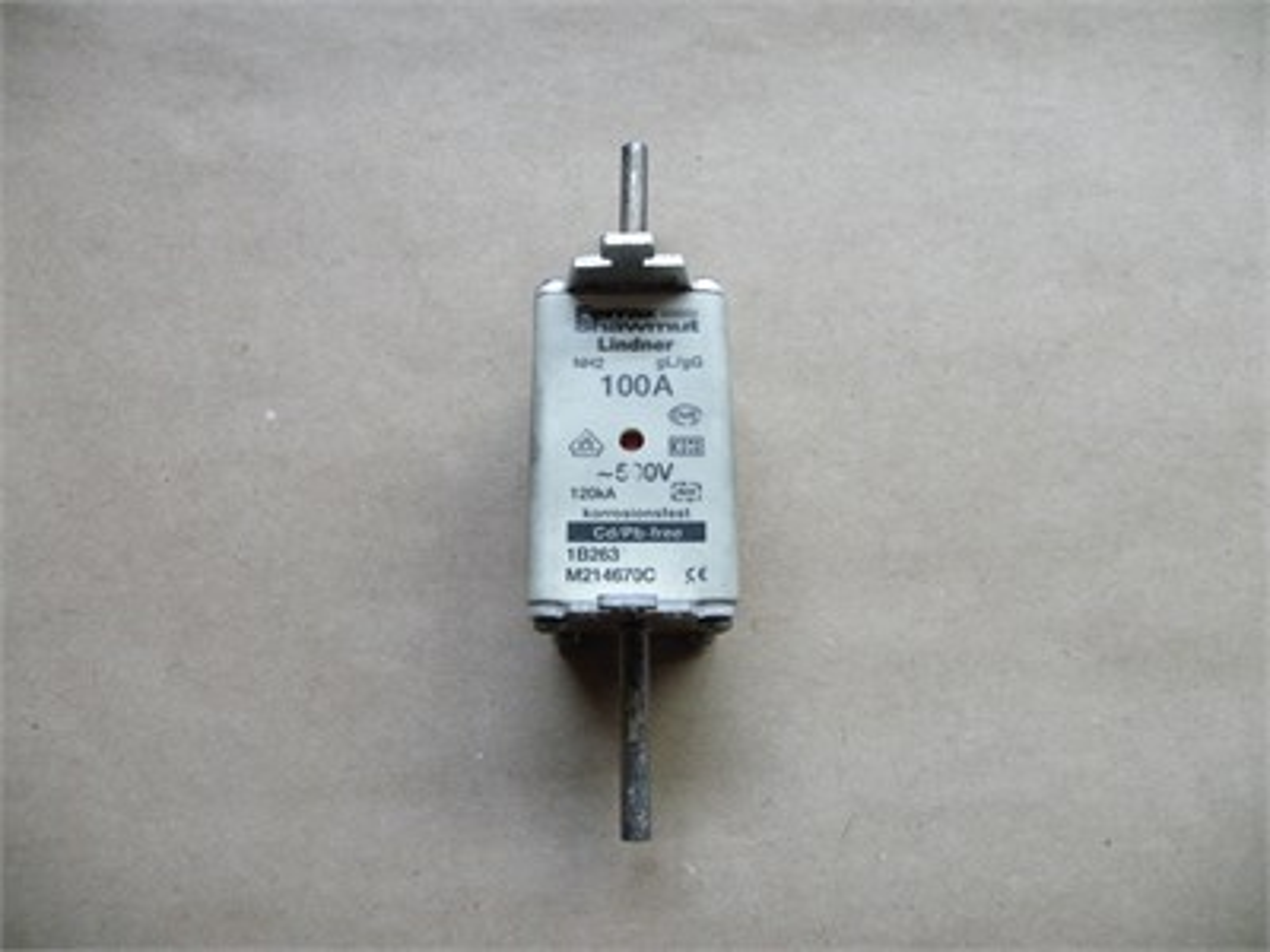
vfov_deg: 51.4
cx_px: 635
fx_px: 991
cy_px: 476
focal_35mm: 27
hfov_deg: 65.3
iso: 400
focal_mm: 4.7
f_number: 2.8
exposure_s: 1/30.3
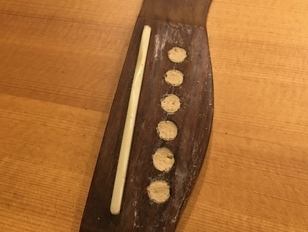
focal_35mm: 37
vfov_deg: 38.6
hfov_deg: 50.1
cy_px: 131
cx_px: 156
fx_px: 329
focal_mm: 4.15
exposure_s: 1/15
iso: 100
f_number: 2.2
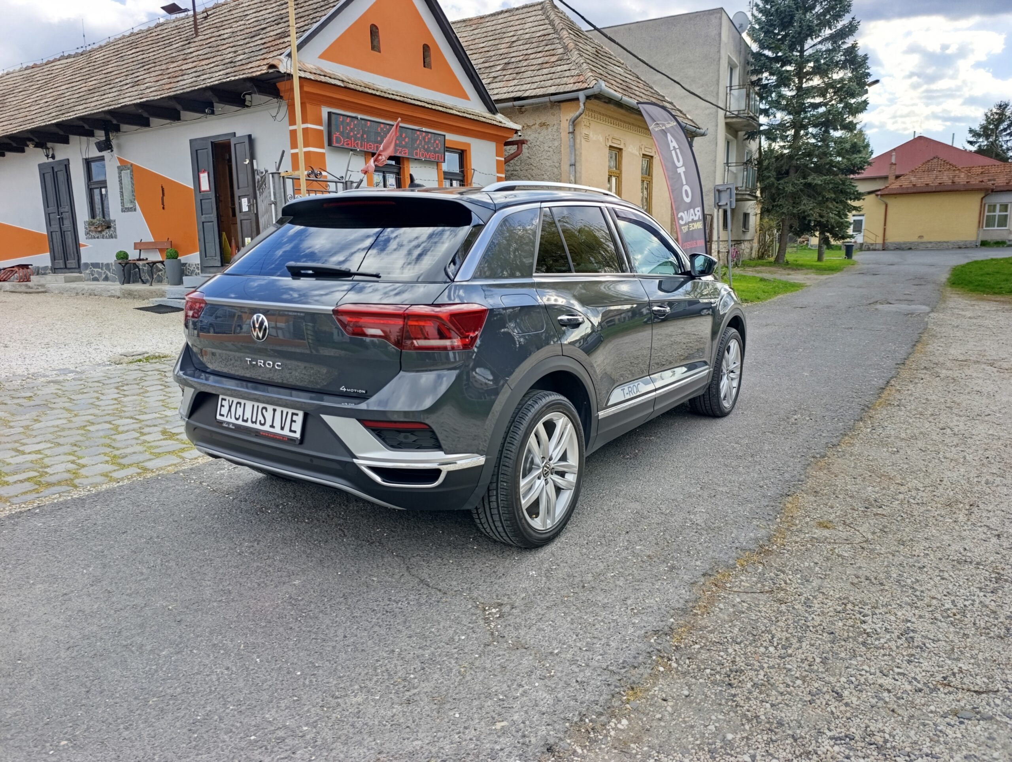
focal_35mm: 23
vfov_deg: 59.0
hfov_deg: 73.8
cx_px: 506
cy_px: 381
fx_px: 673
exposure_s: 1/133
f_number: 1.6
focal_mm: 6.14
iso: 50
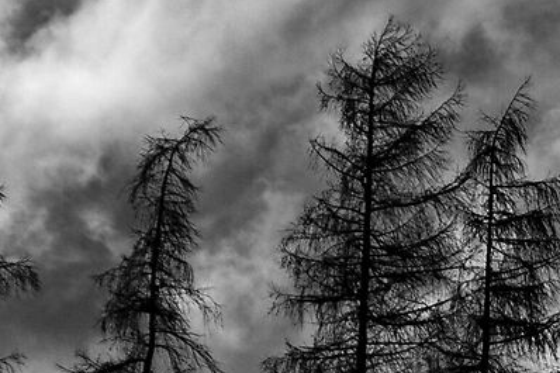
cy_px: 481
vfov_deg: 1.8
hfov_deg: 2.7
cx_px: 1024
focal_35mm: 769
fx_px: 11957
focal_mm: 85
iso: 200
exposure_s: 1/500
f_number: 11
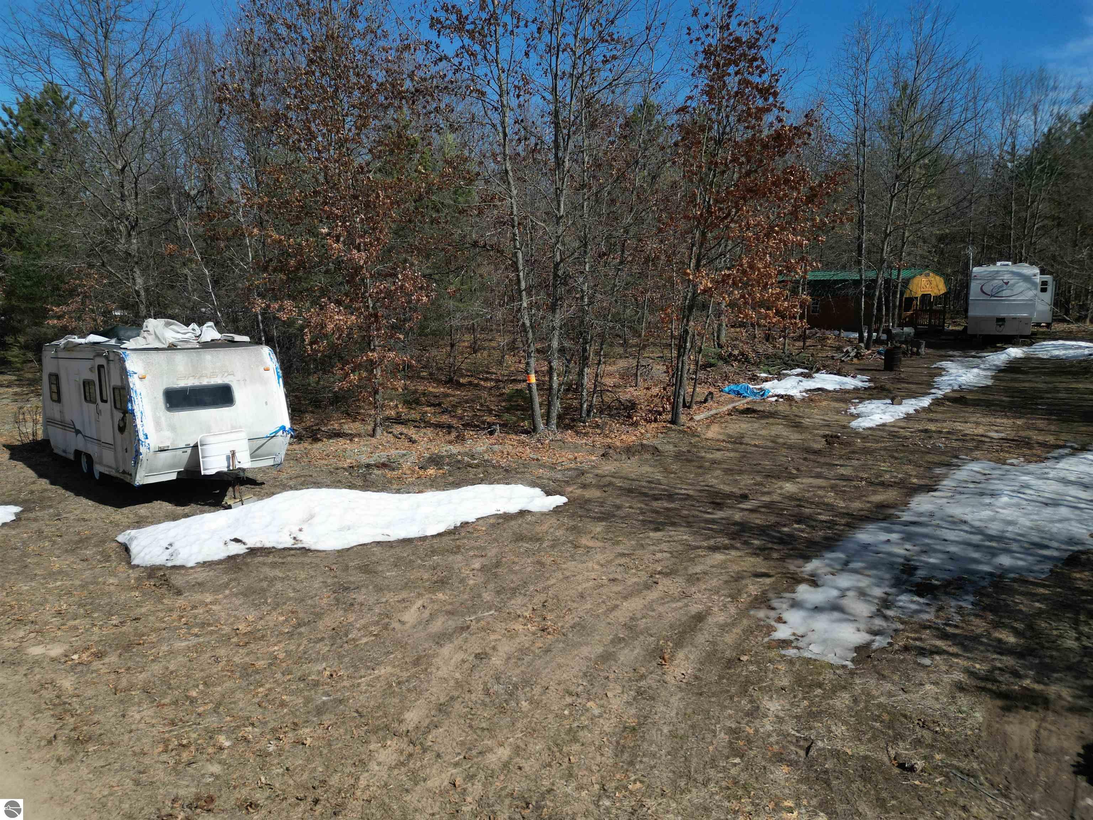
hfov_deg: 71.6
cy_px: 410
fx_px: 758
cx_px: 546
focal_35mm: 24
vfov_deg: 56.8
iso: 120
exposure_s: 1/4000
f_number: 1.7
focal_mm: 6.72
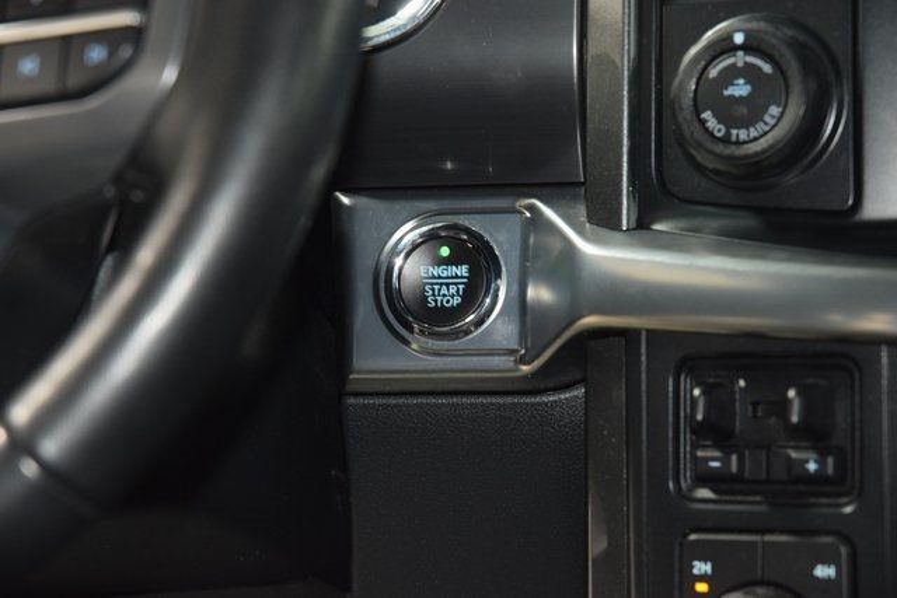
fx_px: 2617
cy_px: 299
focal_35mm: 105
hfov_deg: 19.5
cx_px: 448
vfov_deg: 13.0
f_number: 4.5
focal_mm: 70
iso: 2000
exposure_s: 1/20
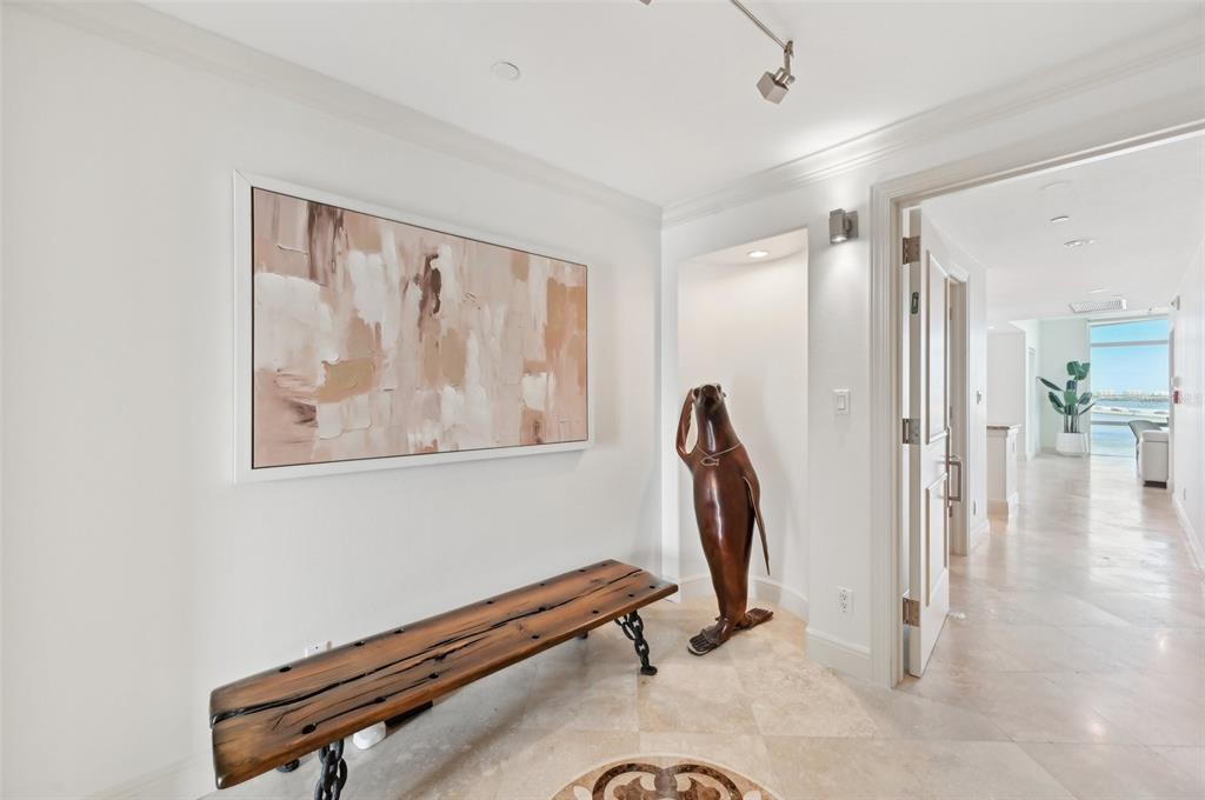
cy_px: 400
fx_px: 468
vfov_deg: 81.1
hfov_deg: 104.3
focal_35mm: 14
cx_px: 602
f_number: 8
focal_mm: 14
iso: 400
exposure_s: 1/40
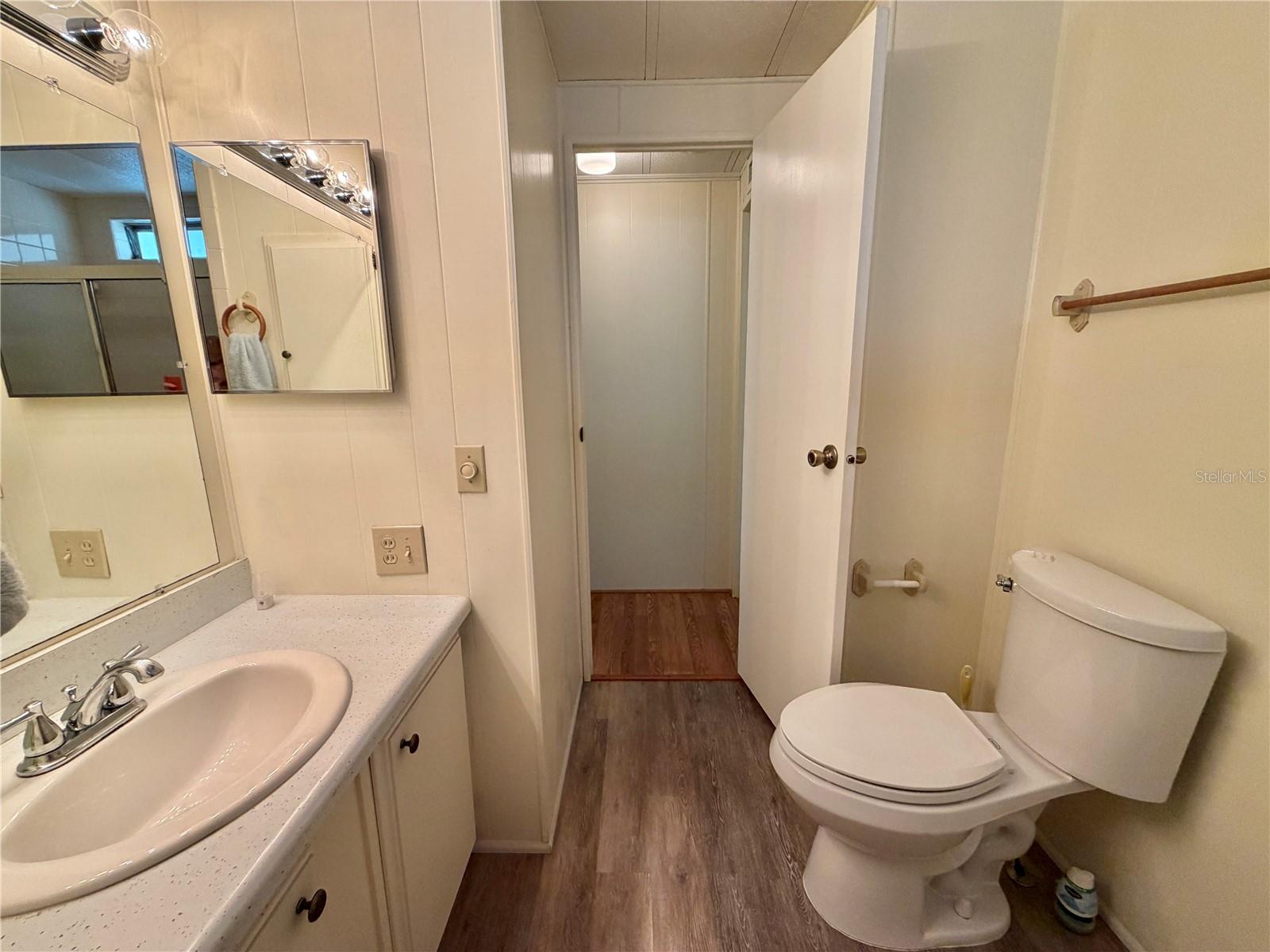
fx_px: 514
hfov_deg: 102.1
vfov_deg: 85.7
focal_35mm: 14
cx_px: 635
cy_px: 476
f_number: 2.2
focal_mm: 2.22
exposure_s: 1/120
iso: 250
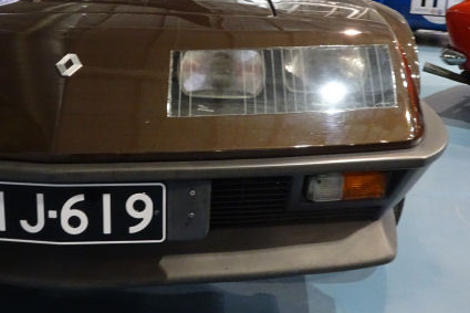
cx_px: 143
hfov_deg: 41.2
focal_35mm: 47
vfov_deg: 28.3
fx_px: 613
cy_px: 90
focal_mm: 4.1
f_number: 3.5
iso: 800
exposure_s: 1/15
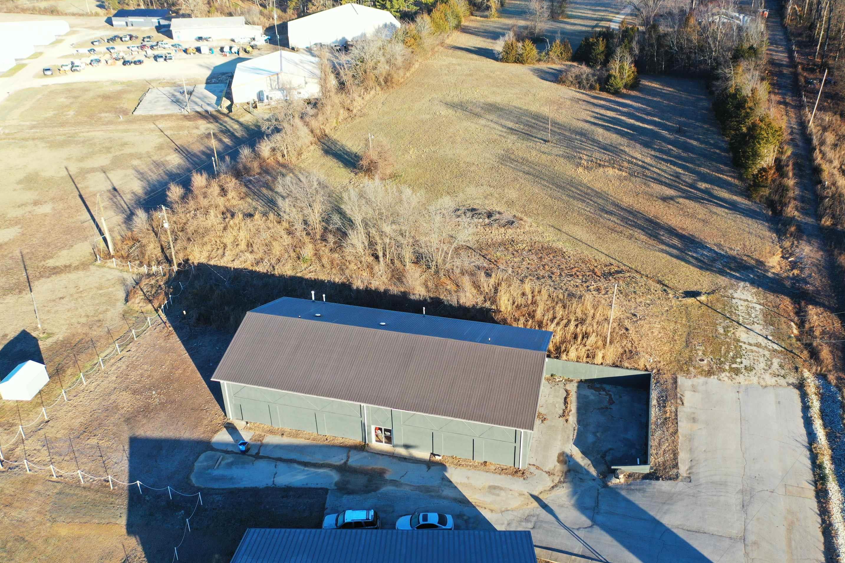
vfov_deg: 43.6
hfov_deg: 61.9
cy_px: 295
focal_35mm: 30
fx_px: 704
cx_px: 434
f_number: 2.8
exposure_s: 1/500
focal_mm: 10.26
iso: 100
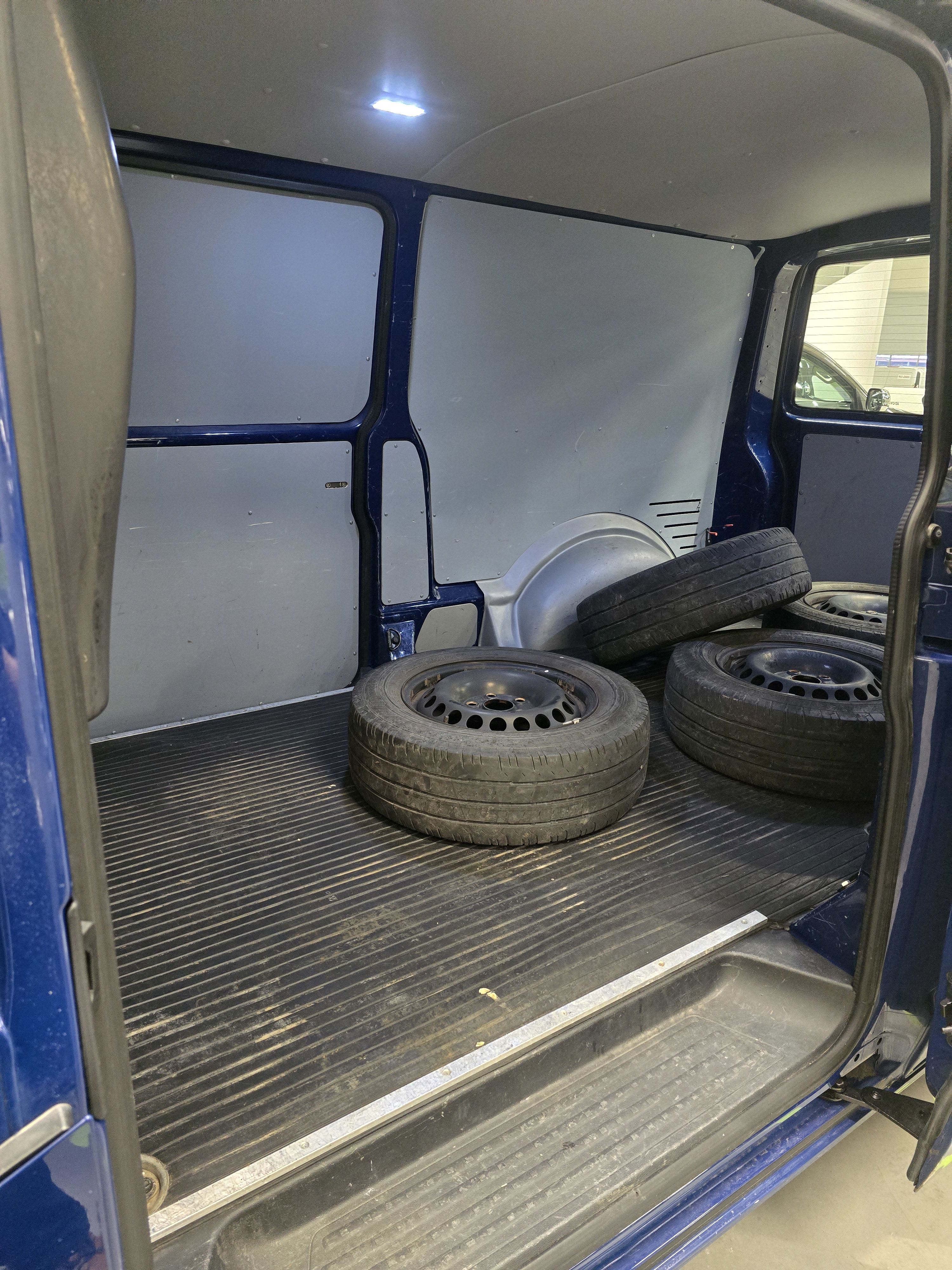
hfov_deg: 58.9
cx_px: 476
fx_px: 843
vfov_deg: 73.9
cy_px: 635
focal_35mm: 23
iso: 2000
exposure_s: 1/100
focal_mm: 6.3
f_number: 1.7
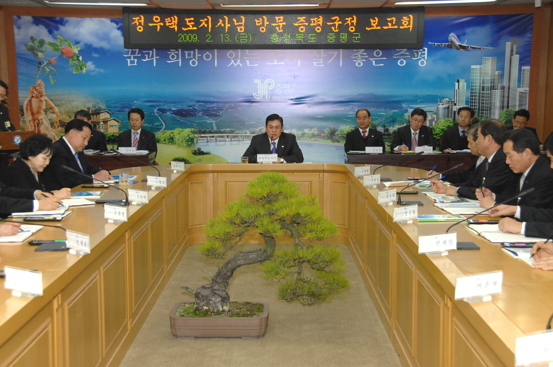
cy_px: 184
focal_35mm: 52
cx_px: 276
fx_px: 805
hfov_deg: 37.9
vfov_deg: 25.7
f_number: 5.6
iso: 400
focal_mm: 35
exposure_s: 1/60
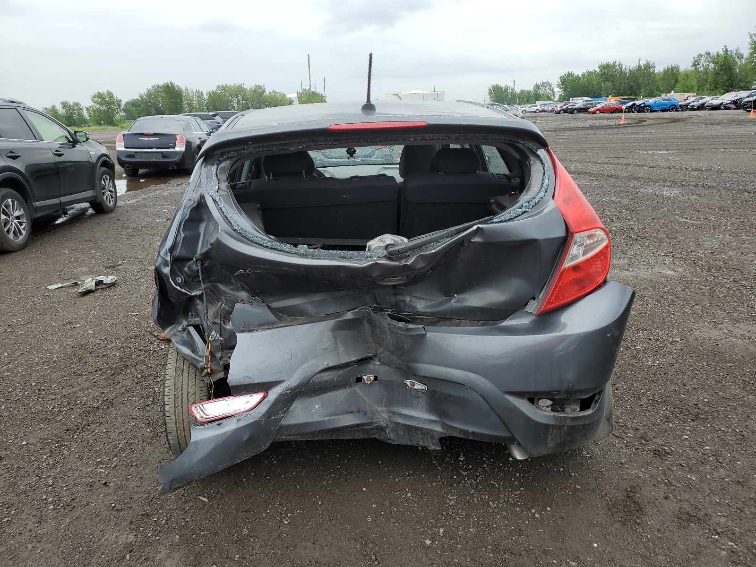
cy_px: 284
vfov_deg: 53.1
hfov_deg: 67.3
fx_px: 568
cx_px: 378
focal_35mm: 26
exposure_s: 1/1429
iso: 50
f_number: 1.5
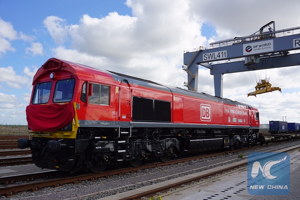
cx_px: 150
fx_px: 287
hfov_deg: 55.1
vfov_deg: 38.4
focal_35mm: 34
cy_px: 100
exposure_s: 1/125
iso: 100
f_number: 11
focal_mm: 23
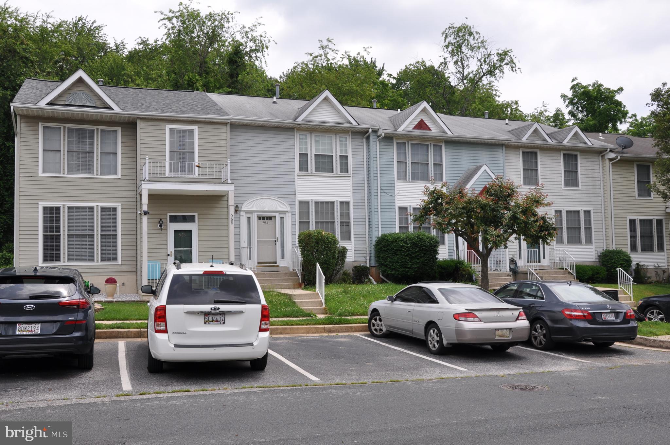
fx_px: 669
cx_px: 335
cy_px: 222
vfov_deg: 36.8
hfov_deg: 53.2
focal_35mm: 36
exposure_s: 1/320
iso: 200
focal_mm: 24
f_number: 9
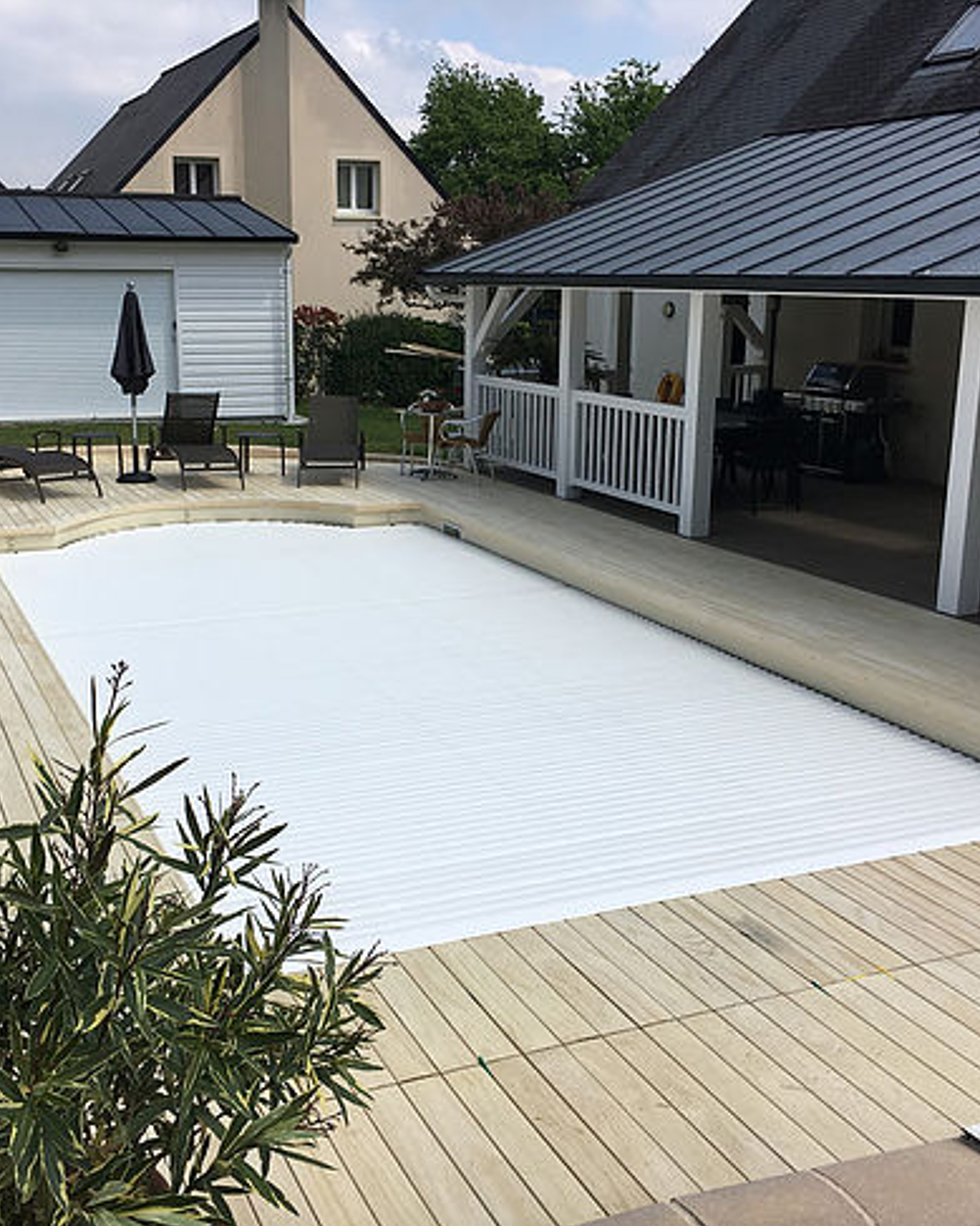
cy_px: 612
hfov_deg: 39.0
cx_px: 417
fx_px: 1379
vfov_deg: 48.0
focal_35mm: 38
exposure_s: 1/2137
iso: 25
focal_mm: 4.15
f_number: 2.2
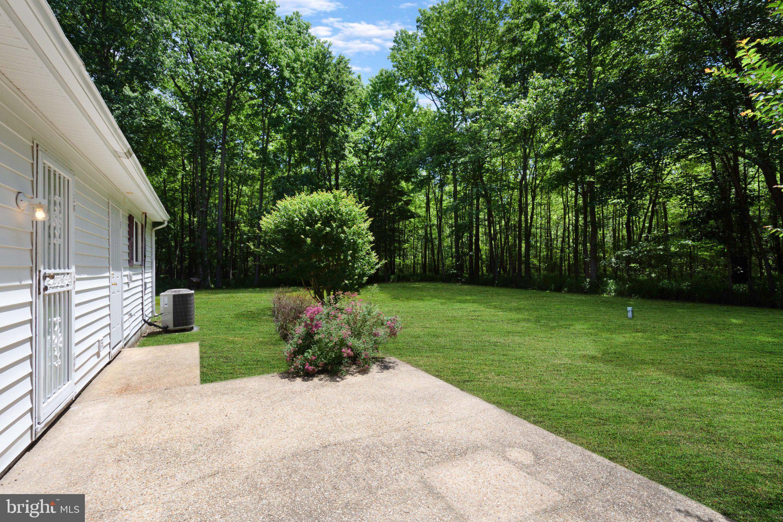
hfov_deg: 100.4
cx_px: 392
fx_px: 326
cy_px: 261
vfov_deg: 77.3
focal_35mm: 15
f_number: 8
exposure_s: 1/500
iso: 220
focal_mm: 10
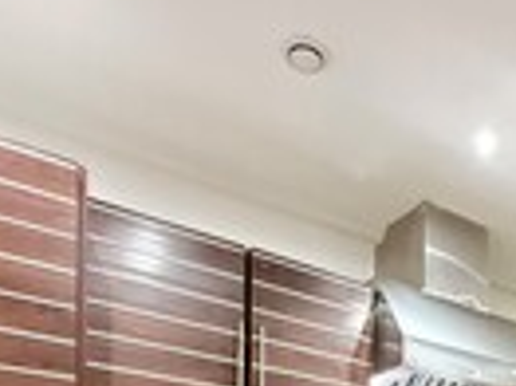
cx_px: 502
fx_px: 730
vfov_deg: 23.8
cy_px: 573
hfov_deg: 35.6
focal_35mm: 49
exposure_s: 1/33
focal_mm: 2.22
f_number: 2.2
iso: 1250
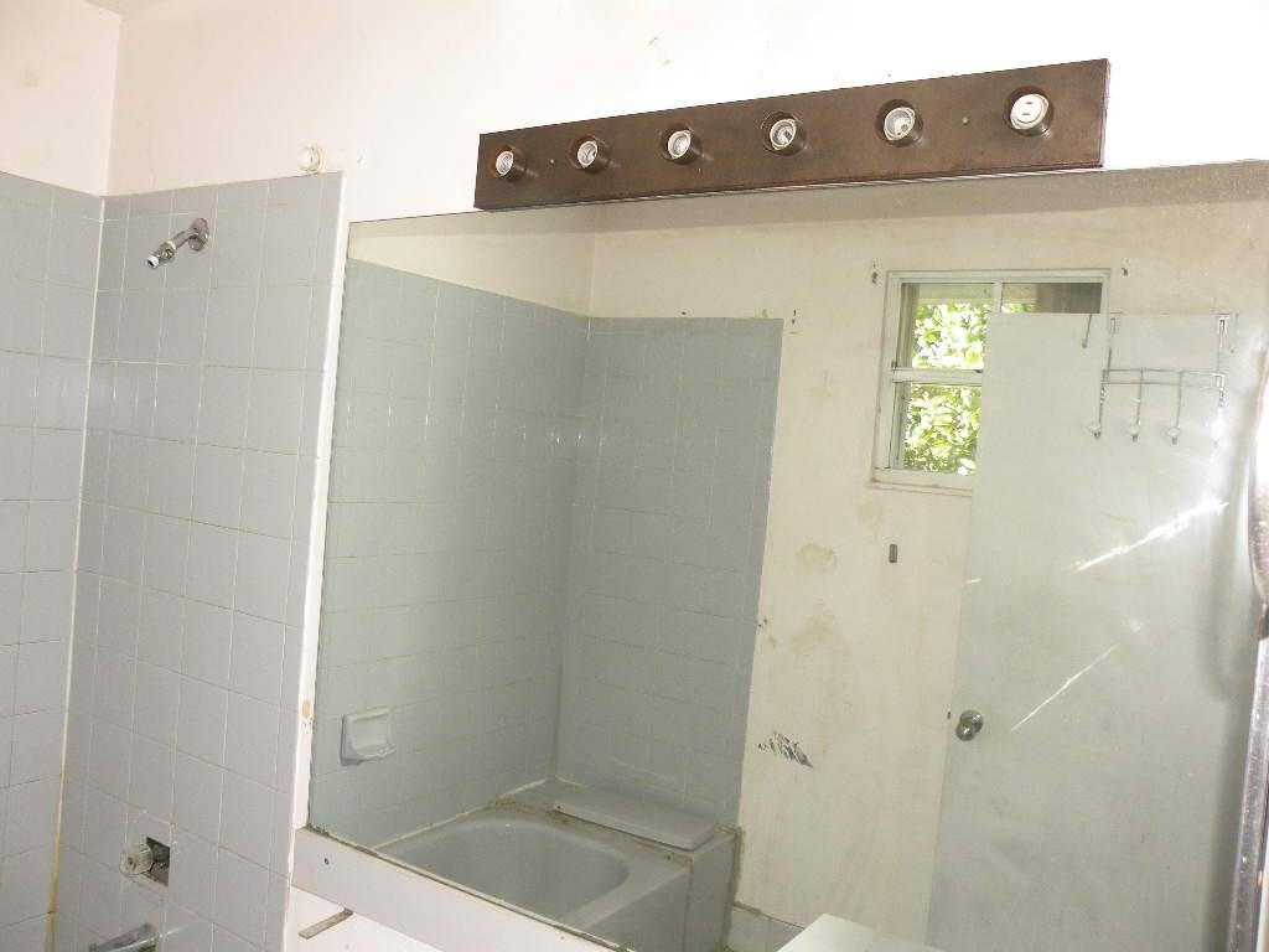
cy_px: 476
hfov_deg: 65.3
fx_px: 990
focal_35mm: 27
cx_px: 634
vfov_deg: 51.4
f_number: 2.8
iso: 134
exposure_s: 1/60
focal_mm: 4.7
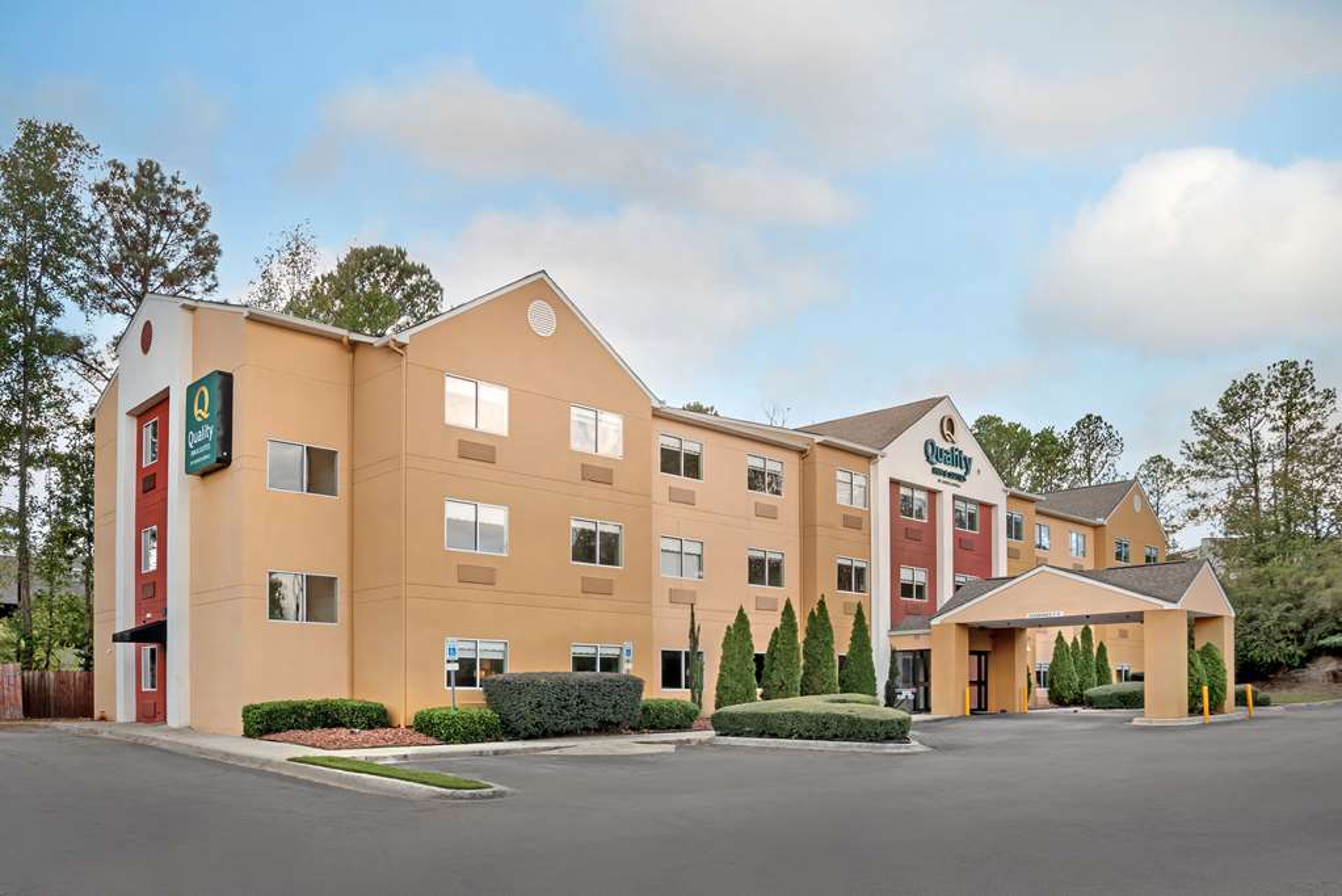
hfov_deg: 69.4
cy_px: 448
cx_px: 671
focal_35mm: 26
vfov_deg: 49.6
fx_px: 970
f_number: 10
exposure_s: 1/800
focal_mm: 26
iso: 400
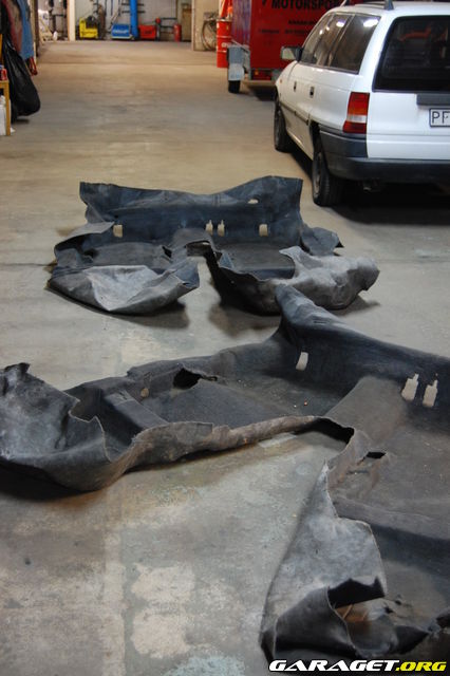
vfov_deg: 38.9
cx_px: 225
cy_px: 338
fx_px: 957
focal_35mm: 51
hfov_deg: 26.5
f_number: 4.5
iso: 800
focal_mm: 34
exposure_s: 1/8
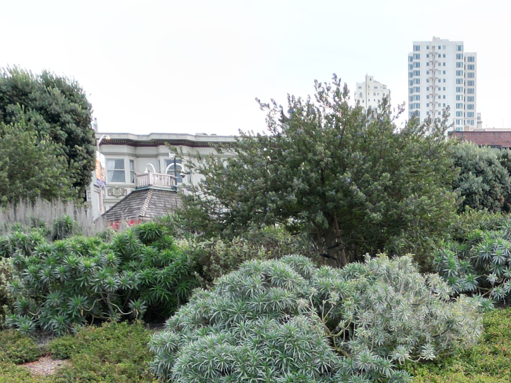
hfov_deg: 23.3
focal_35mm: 82
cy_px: 618
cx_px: 452
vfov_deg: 16.1
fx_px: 1210
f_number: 1.7
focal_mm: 6.72
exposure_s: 1/320
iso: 110
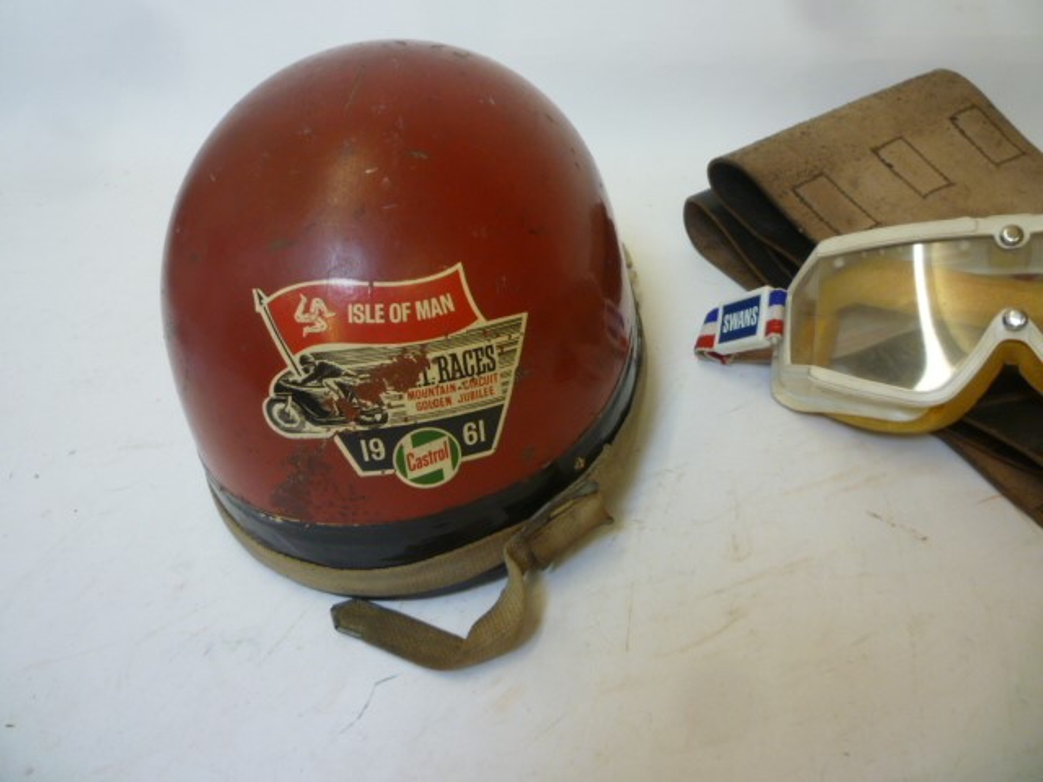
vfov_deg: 48.2
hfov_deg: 61.7
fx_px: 874
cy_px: 391
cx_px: 522
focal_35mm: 29
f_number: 3.3
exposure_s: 1/30
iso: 160
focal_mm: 5.2
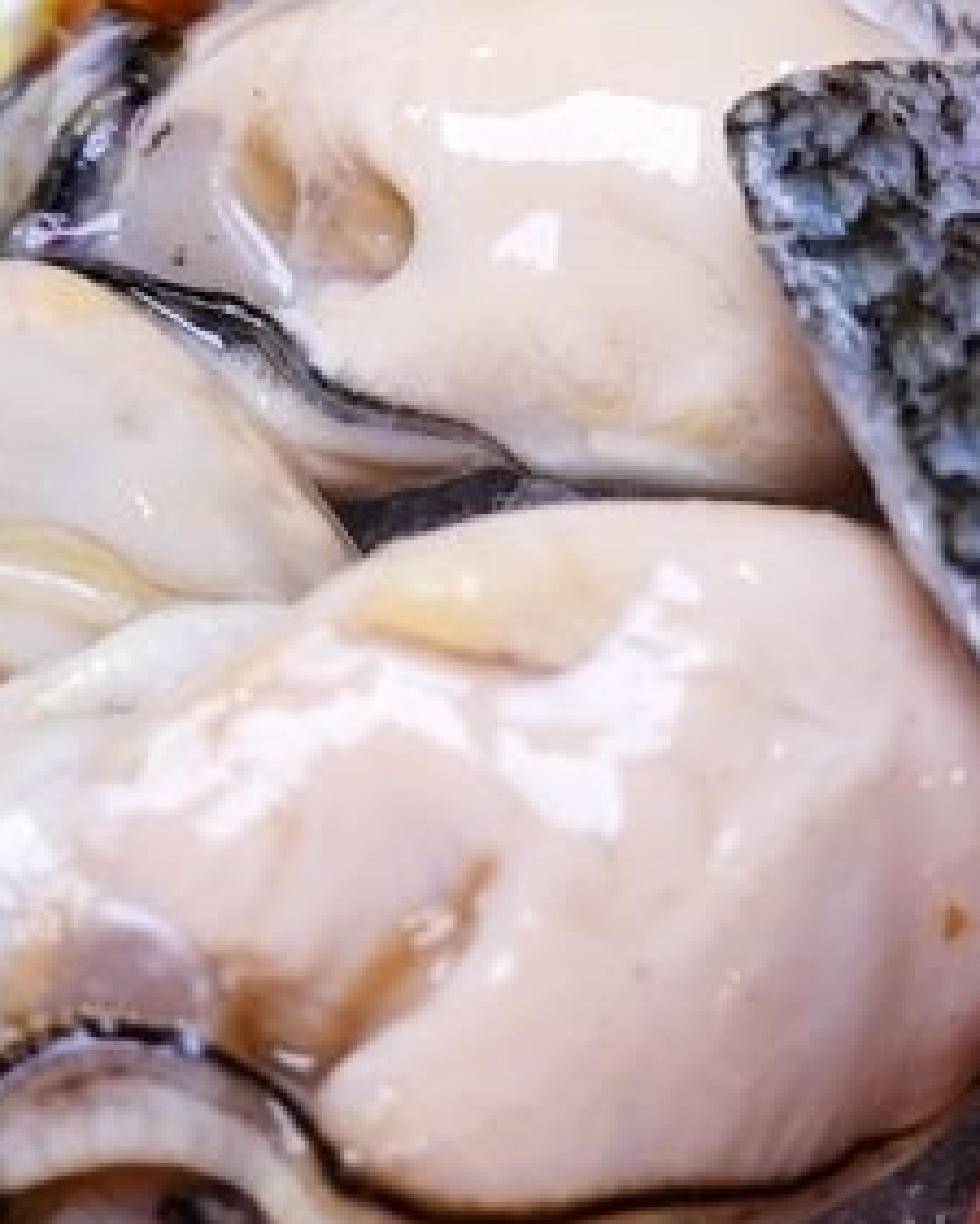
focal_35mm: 52
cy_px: 412
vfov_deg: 35.6
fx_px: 1884
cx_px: 414
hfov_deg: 29.1
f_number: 3.2
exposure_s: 1/200
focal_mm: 9
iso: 125
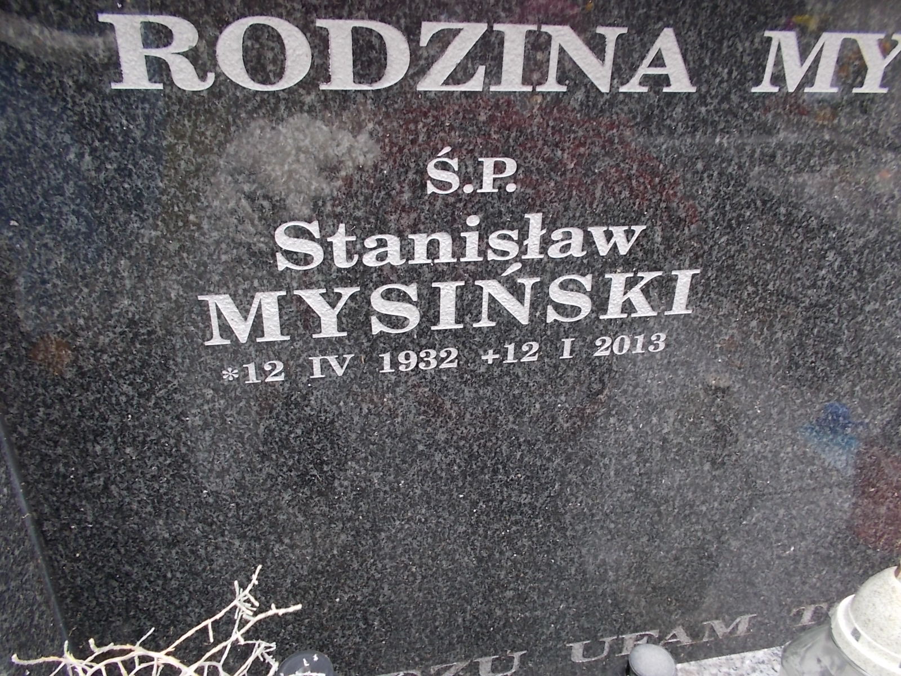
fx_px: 677
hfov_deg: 67.3
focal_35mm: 26
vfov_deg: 53.1
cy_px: 338
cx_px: 450
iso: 125
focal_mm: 4.6
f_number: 3.2
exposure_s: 1/25
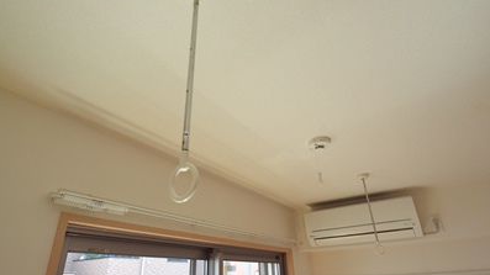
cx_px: 244
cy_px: 135
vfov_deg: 58.3
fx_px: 247
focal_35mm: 19
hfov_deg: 89.6
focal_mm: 12
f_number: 9
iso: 3200
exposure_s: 1/200
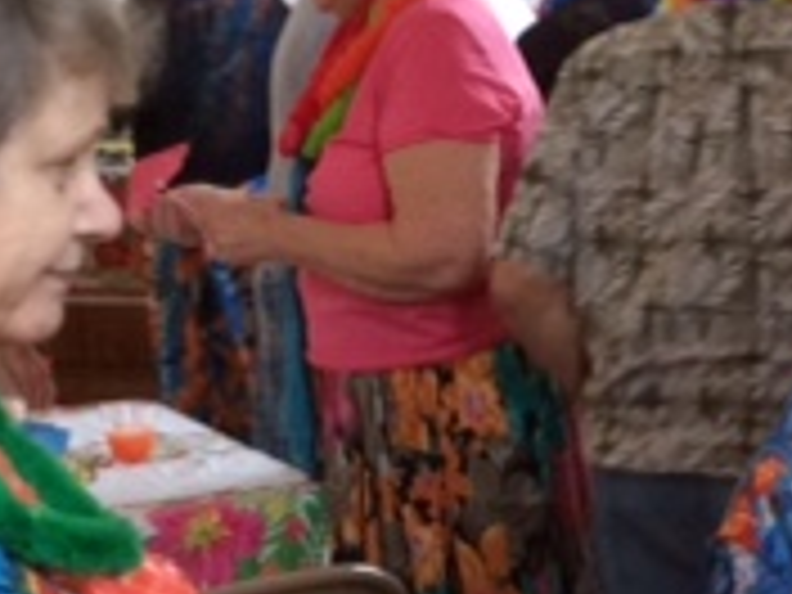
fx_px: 2654
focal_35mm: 116
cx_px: 783
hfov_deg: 16.6
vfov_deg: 12.7
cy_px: 544
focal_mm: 3.3
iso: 125
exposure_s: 1/24
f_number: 2.4
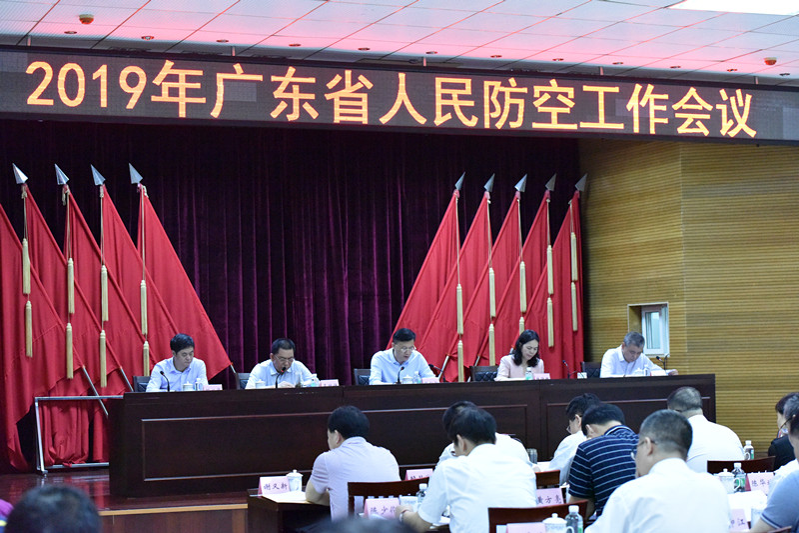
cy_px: 266
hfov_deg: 28.8
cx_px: 400
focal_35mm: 70
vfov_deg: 19.4
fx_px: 1553
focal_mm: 70
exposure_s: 1/250
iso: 12800
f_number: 4.5
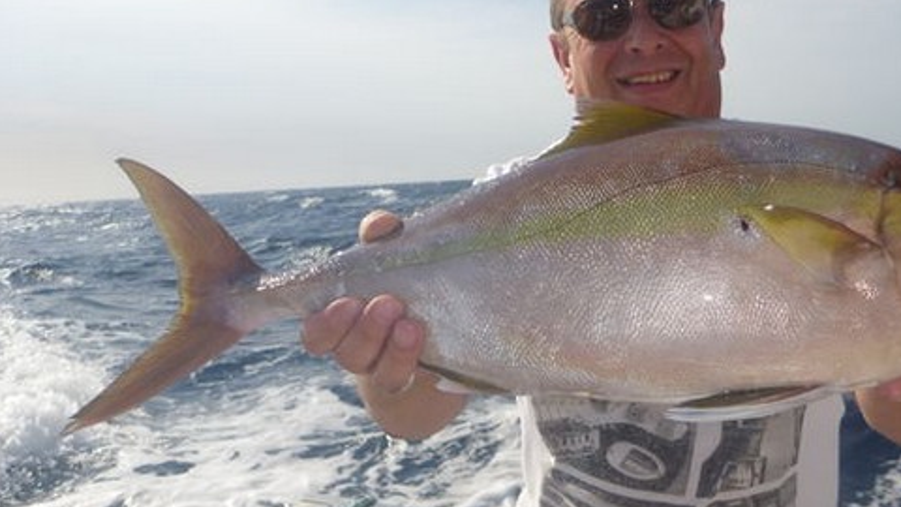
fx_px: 956
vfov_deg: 29.7
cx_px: 556
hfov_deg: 50.0
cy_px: 214
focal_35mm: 40
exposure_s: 1/250
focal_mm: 4.9
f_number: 10
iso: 100
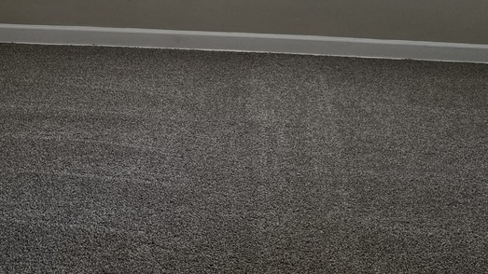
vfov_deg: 16.1
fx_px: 893
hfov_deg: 30.6
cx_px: 257
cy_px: -125
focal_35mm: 69
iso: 250
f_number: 1.7
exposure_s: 1/180
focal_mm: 6.3
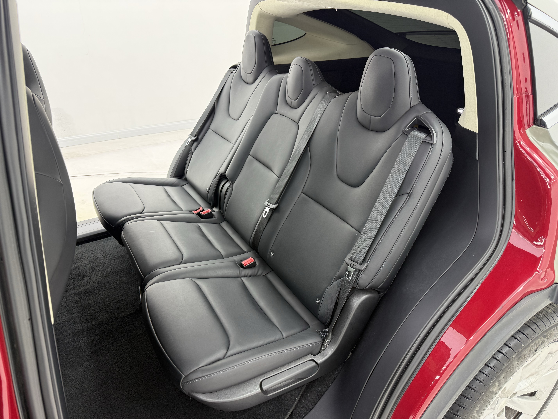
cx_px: 279
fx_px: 387
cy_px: 210
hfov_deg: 71.6
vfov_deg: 56.8
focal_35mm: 24
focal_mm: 6.76
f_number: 1.78
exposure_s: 1/100
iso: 80
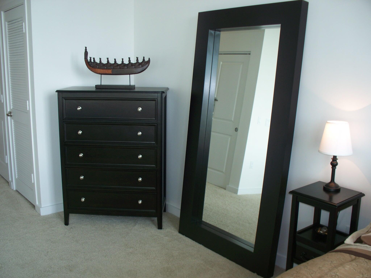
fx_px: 386
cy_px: 139
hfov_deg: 51.4
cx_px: 186
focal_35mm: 36
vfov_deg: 39.7
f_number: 2.8
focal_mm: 7.54
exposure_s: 1/60
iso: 80
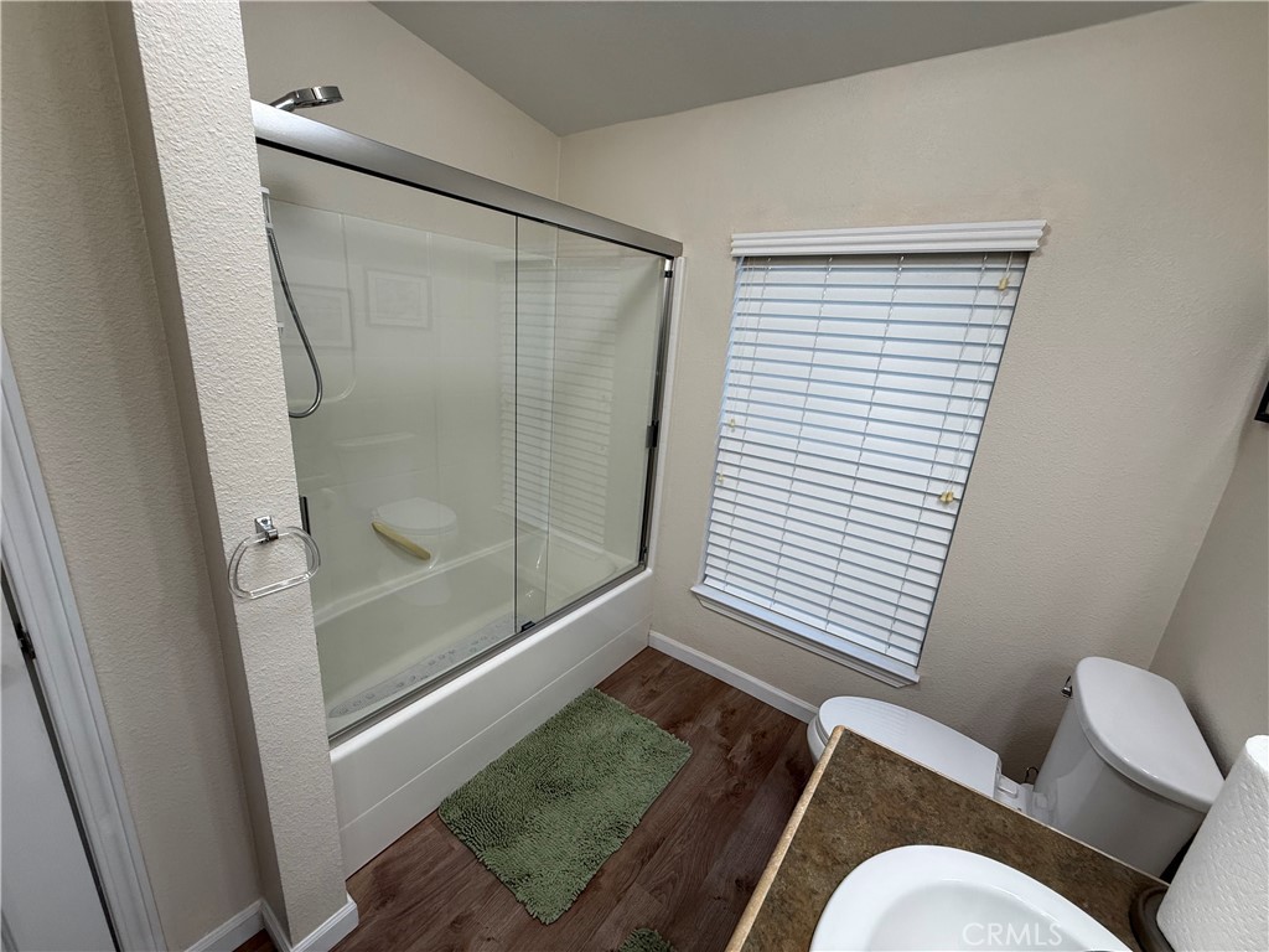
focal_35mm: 14
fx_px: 513
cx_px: 634
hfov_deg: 102.1
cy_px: 476
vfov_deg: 85.7
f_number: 2.2
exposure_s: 1/120
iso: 125
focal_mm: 2.22
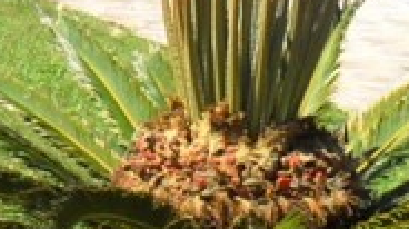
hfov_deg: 15.9
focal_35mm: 128
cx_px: -118
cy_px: -2
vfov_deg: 9.4
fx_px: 1387
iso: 100
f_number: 3.5
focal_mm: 4.9
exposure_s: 1/1000
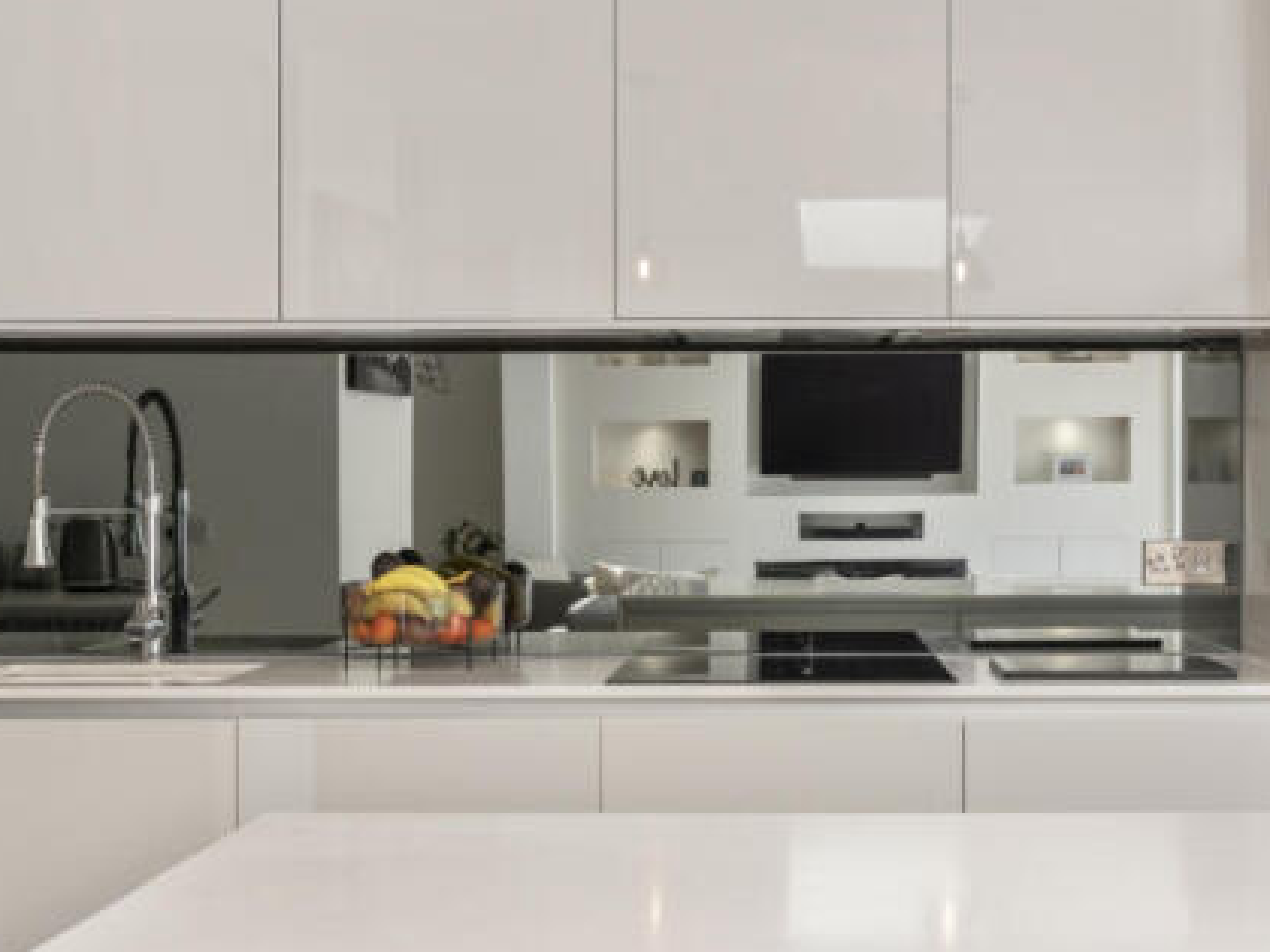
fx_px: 1651
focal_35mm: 45
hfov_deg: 41.7
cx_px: 801
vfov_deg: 32.2
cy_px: 456
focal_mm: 30
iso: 200
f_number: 16
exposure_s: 1/8
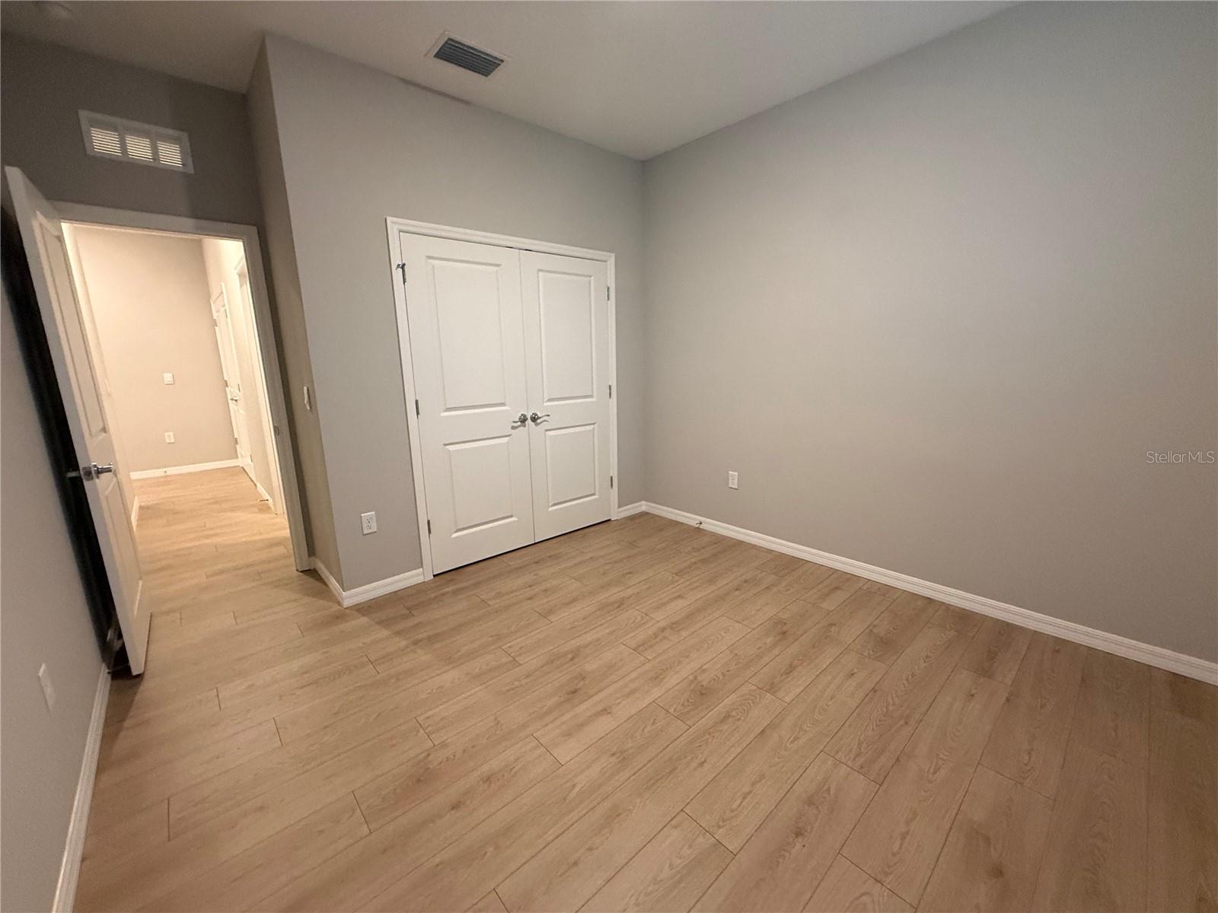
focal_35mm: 14
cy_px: 456
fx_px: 493
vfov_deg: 85.7
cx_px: 609
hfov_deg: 102.1
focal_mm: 2.22
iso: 500
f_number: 2.2
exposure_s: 1/60
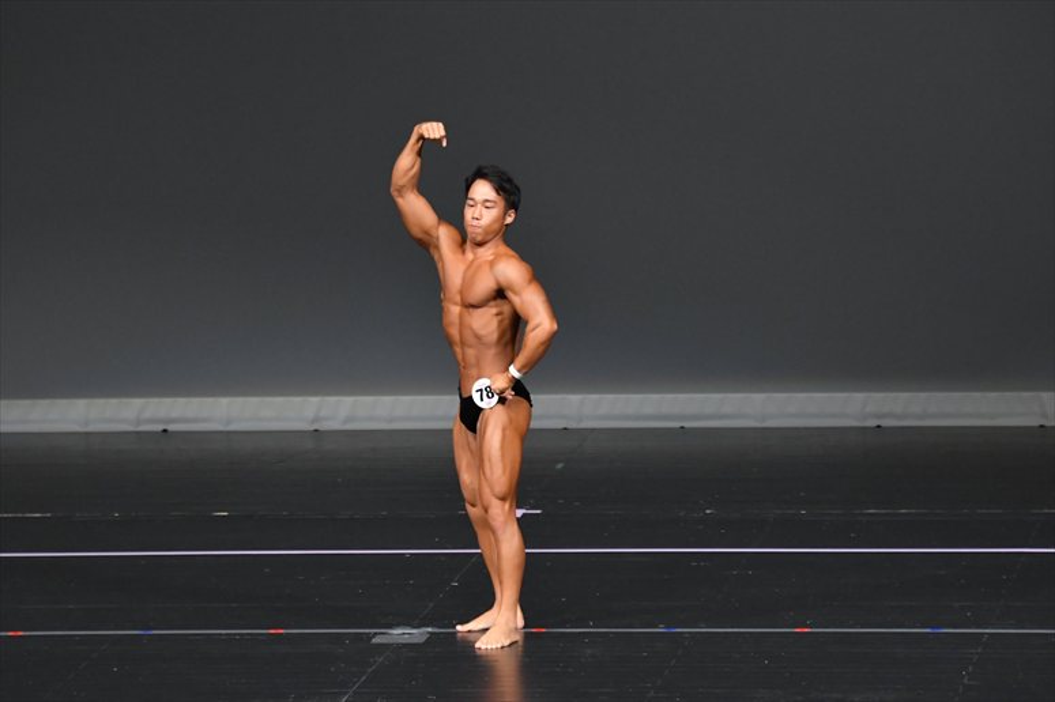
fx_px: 8787
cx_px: 528
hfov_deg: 6.9
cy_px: 351
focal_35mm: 300
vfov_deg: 4.6
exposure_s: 1/400
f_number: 5.6
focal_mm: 200
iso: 4000
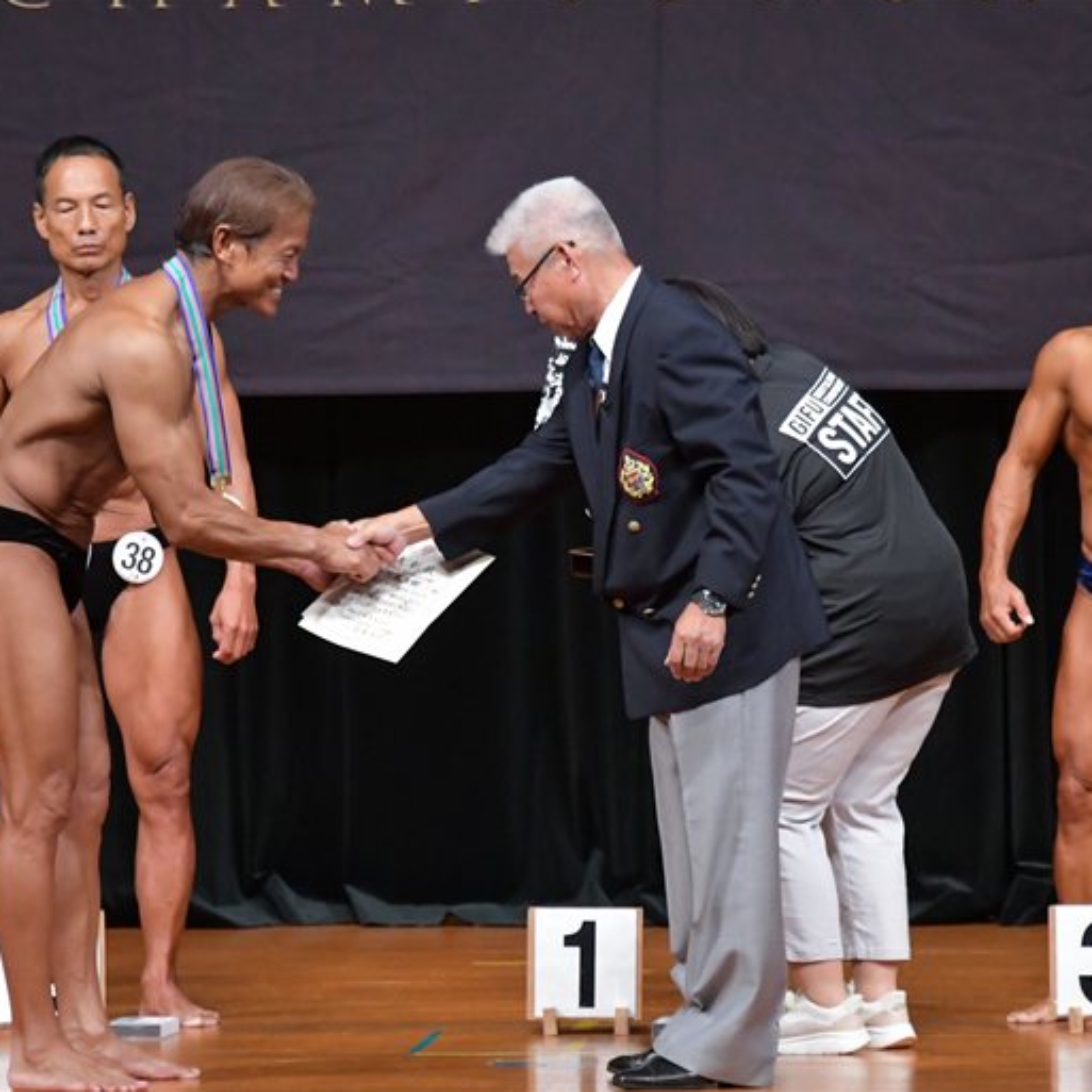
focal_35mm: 366
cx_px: 503
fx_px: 13063
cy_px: 545
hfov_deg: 4.8
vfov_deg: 4.8
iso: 5000
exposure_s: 1/400
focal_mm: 190
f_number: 5.6
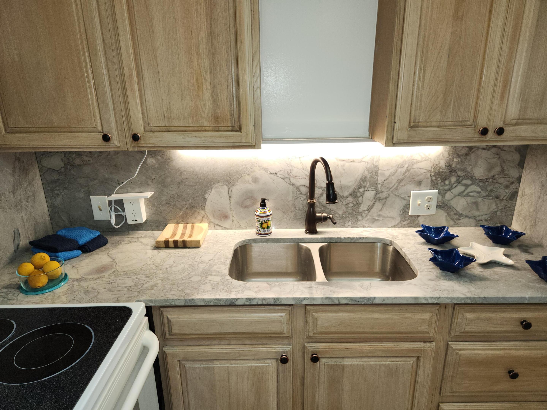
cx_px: 274
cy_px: 205
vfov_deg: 58.9
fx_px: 363
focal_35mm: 23
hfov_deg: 73.9
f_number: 1.8
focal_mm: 5.4
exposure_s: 1/60
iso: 50
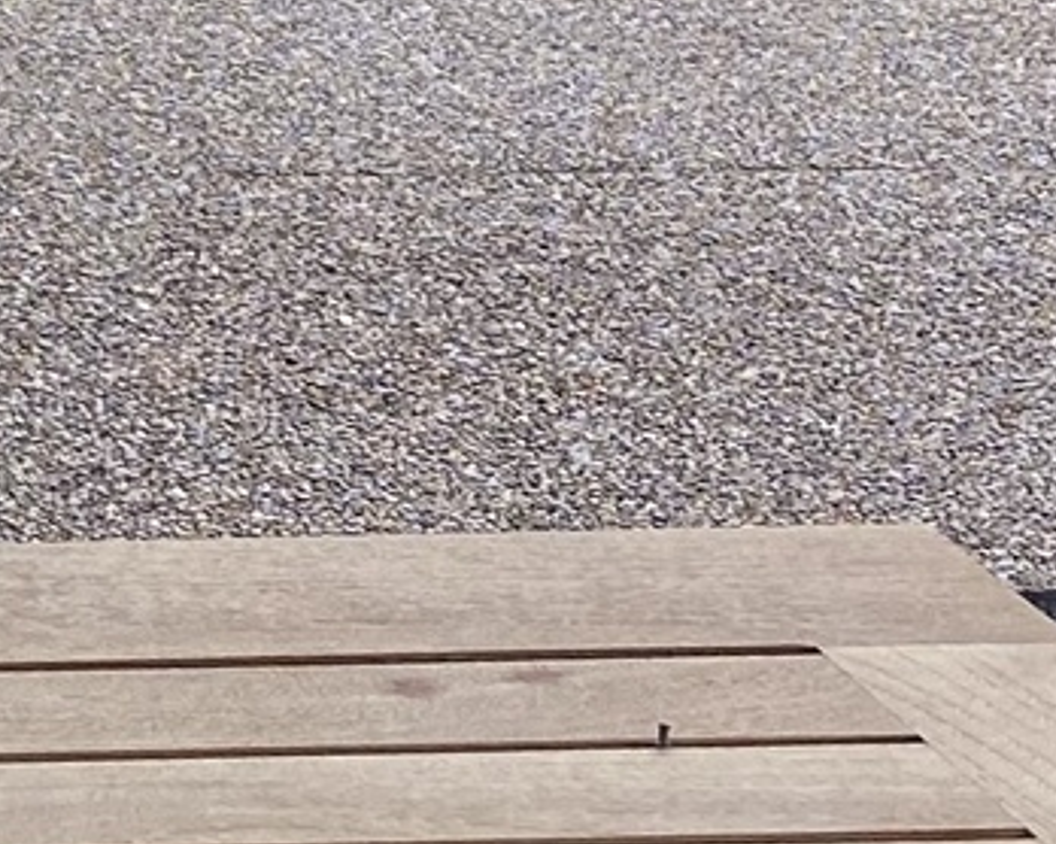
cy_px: -258
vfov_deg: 10.3
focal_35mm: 146
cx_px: -1699
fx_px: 4560
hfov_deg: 10.7
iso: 32
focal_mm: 4.25
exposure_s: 1/793
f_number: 1.8
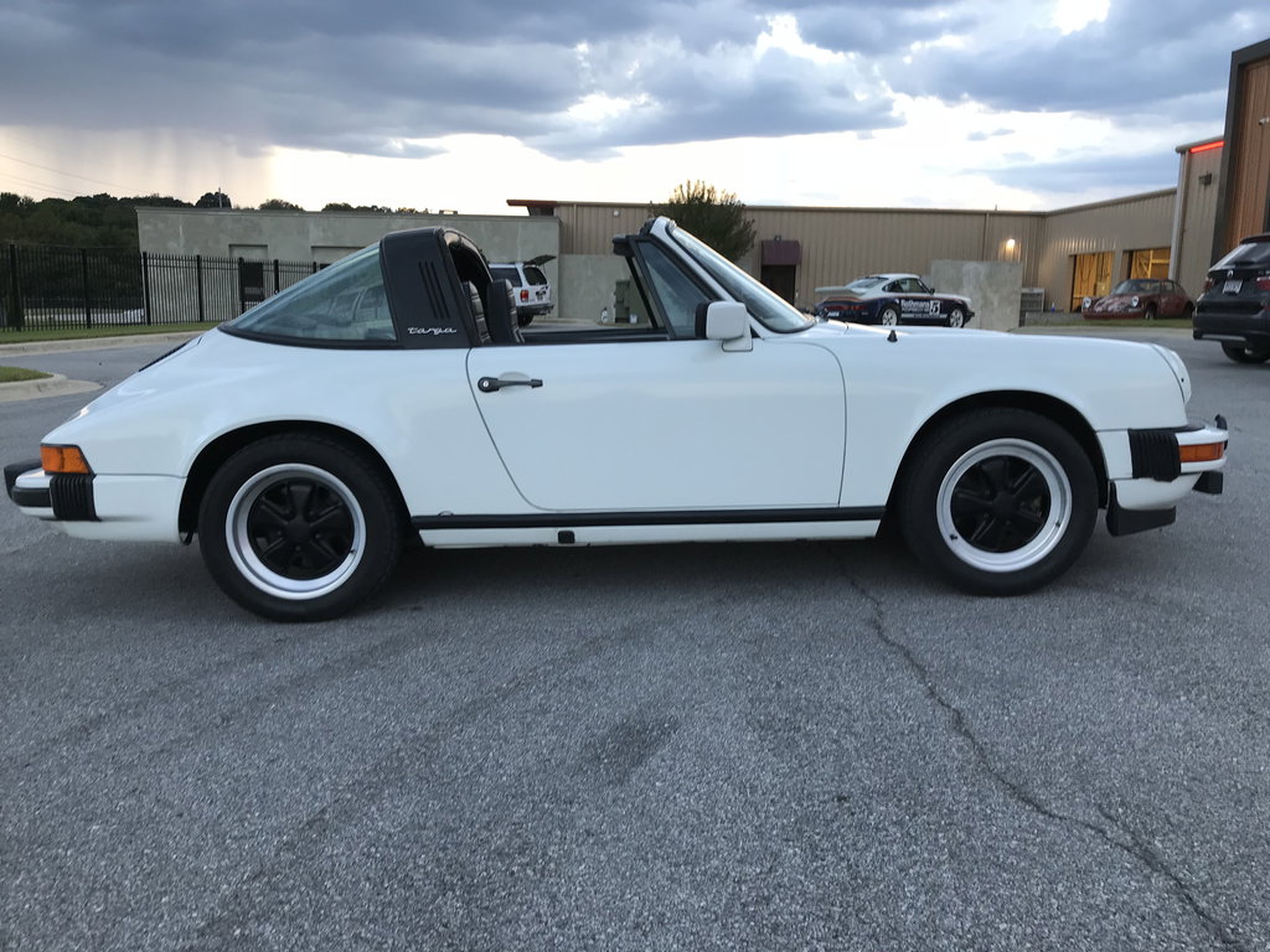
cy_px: 476
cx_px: 635
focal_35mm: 28
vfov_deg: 49.7
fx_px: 1027
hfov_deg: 63.4
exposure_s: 1/40
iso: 20
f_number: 1.8
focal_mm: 3.99
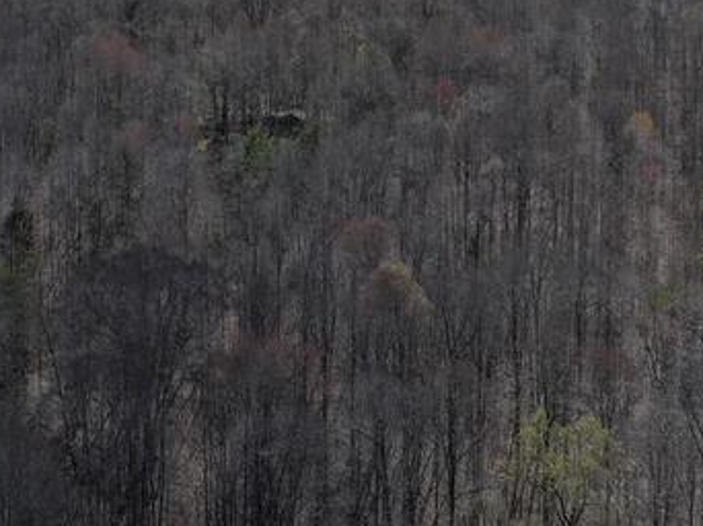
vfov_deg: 13.2
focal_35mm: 101
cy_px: -416
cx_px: -23
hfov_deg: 18.9
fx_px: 2050
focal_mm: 12.29
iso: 180
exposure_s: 1/3200
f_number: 2.8
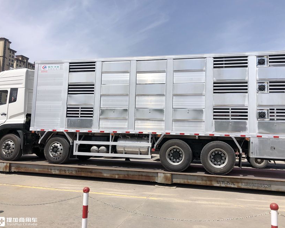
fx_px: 253
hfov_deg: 58.7
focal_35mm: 30
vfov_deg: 48.5
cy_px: 111
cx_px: 149
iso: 20
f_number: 1.8
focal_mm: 4
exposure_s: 1/3205
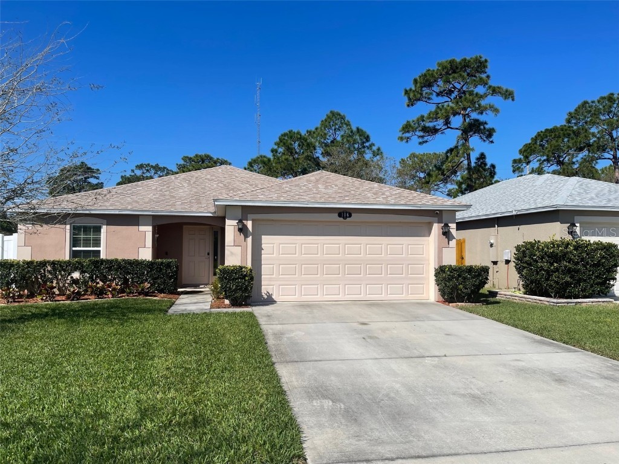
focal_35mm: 26
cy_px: 232
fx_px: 465
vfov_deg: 53.1
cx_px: 310
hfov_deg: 67.3
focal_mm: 5.1
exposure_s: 1/5917
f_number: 1.6
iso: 32
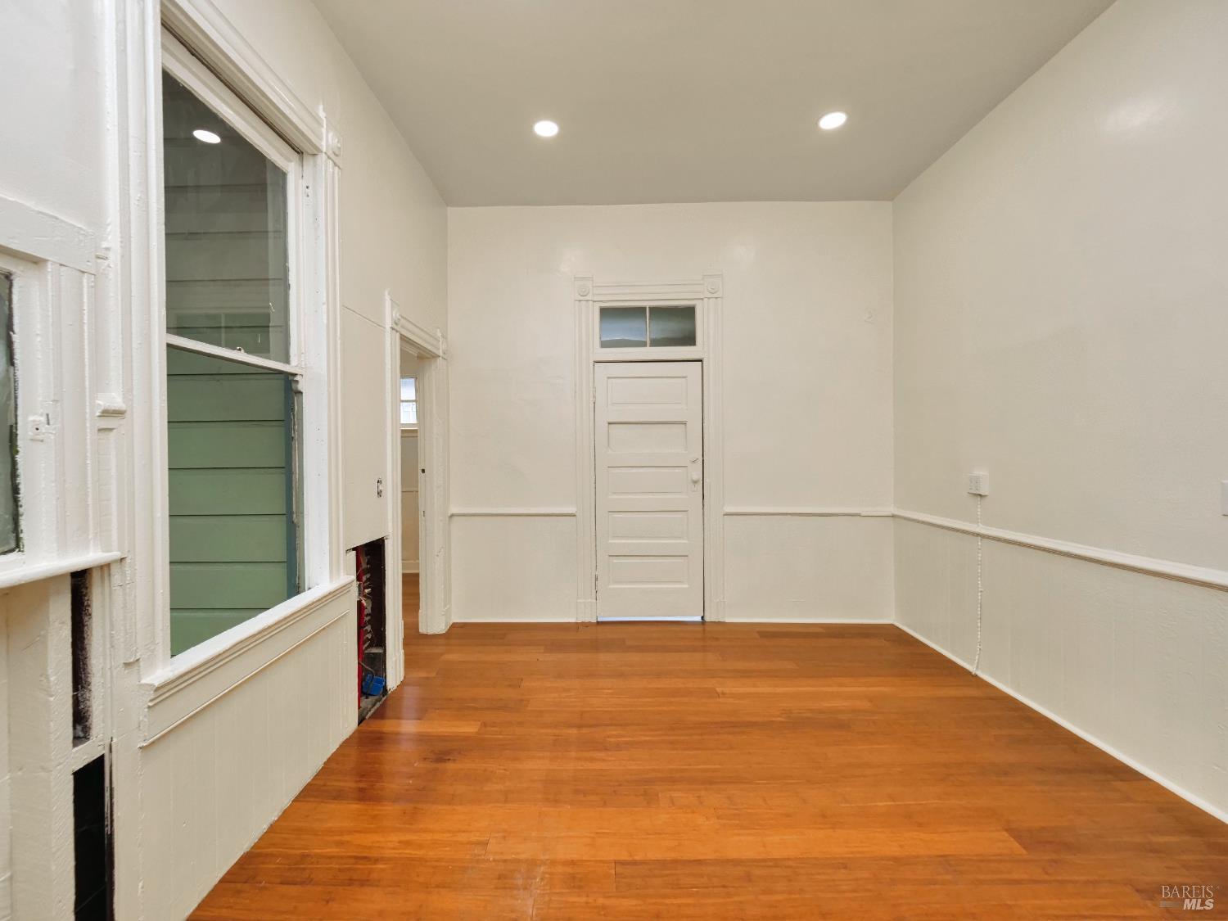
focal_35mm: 14
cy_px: 460
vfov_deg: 85.7
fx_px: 497
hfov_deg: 102.1
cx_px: 614
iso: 800
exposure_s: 1/160
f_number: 5.6
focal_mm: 7
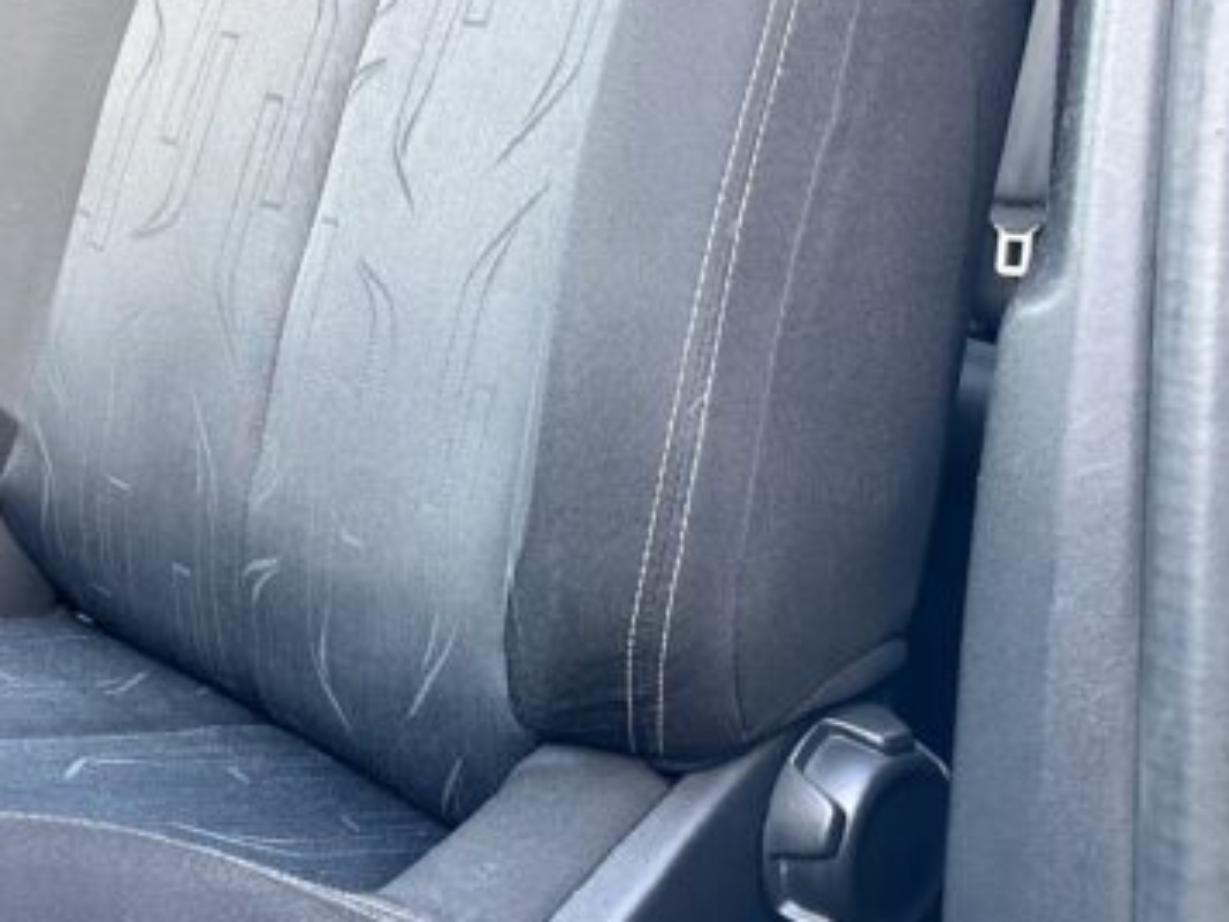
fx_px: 1917
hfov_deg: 31.4
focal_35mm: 54
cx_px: -138
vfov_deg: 25.3
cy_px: -62
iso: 125
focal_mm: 6.86
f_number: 1.78
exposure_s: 1/121
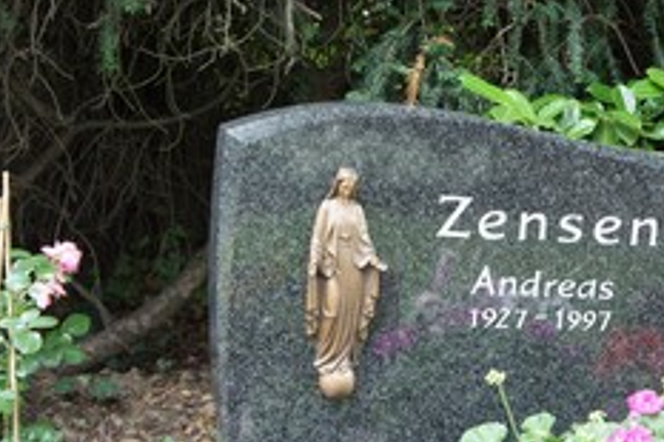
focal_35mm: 86
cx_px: 482
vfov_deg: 15.9
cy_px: 234
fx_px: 1585
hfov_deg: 23.5
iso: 1000
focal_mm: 29
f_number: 4
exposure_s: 1/200
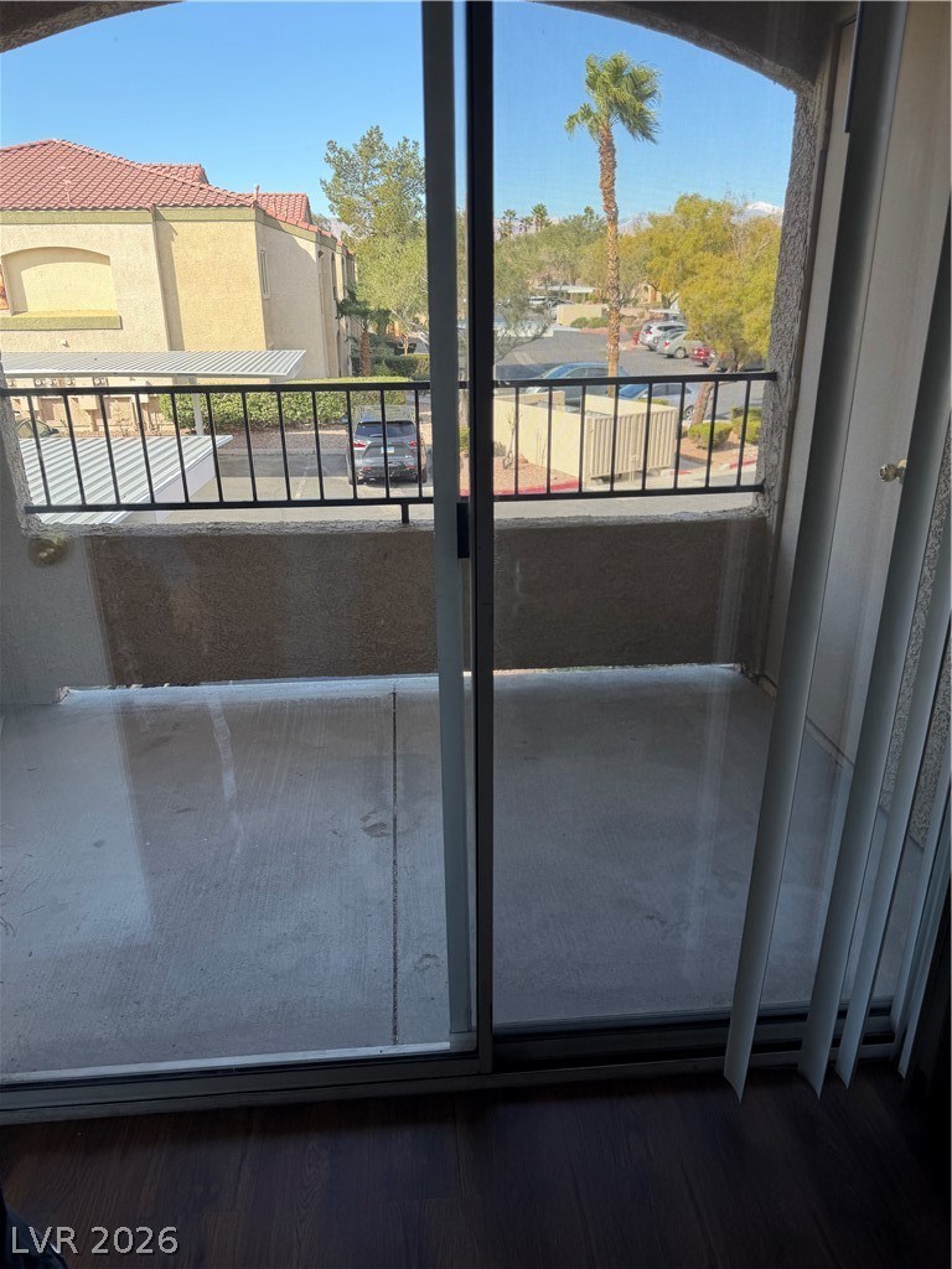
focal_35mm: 24
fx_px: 880
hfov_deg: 56.8
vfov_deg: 71.6
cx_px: 476
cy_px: 634
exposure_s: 1/528
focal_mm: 6.76
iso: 80
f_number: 1.78
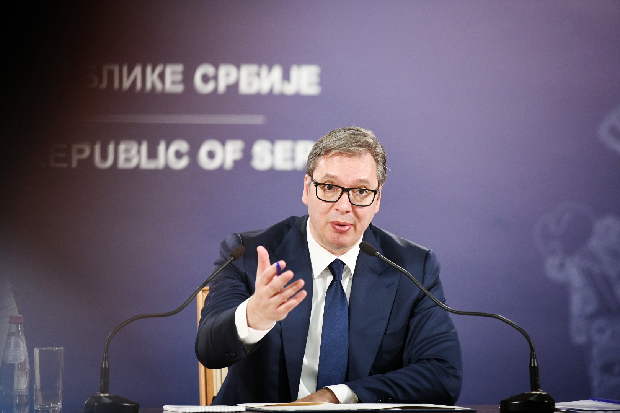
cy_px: 206
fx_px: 3444
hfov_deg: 10.3
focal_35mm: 200
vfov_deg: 6.9
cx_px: 310
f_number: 3.5
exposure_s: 1/200
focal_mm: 200
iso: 5000
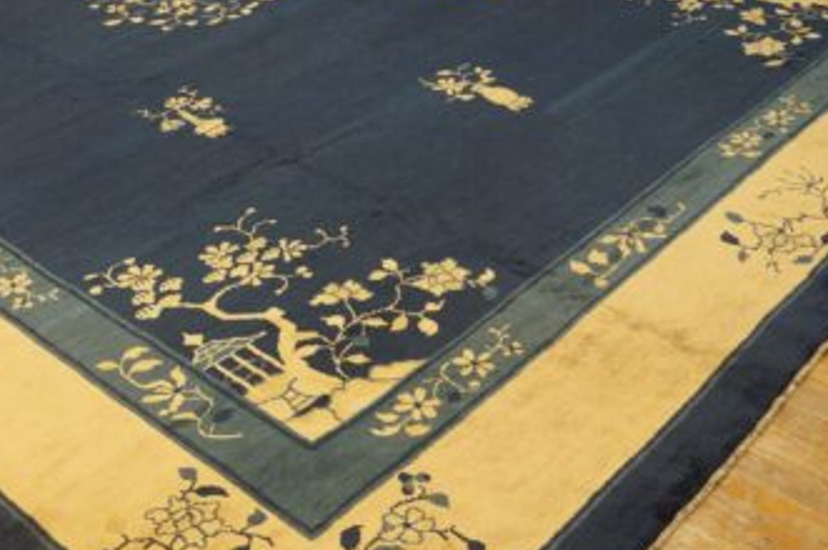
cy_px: 316
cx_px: 268
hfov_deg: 39.8
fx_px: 1126
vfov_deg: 27.4
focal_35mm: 49
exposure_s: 1/80
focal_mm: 18
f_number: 4
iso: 800
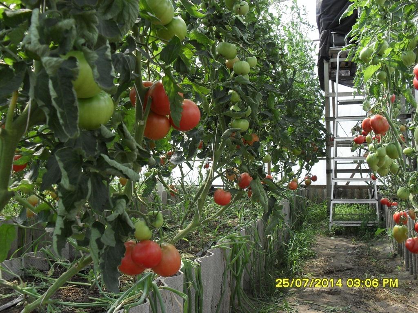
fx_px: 423
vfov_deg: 40.7
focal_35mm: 35
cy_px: 156
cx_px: 209
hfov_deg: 52.6
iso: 100
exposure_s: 1/250
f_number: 3.2
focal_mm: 6.3
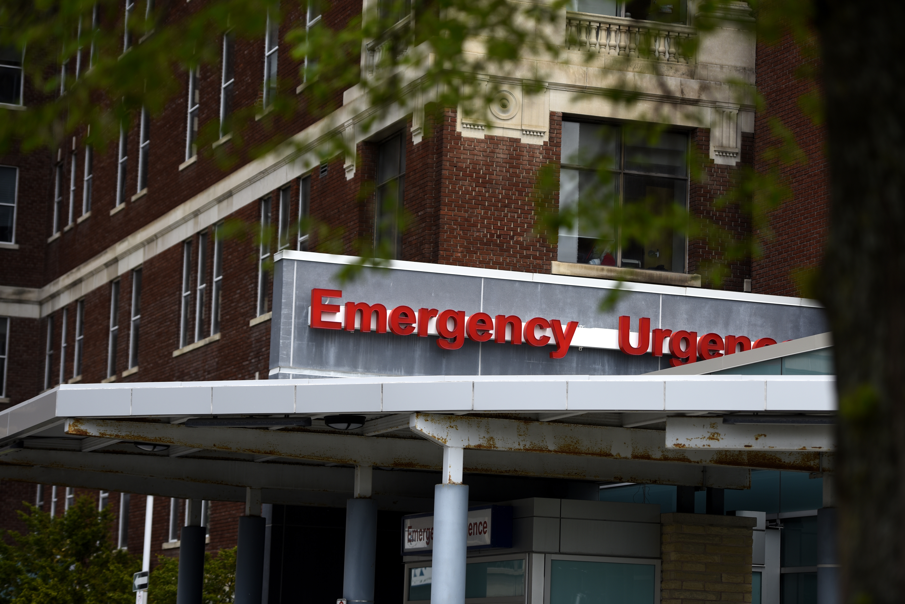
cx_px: 452
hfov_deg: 20.0
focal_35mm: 102
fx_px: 2565
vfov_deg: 13.4
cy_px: 302
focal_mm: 102
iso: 100
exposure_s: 1/1600
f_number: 2.8
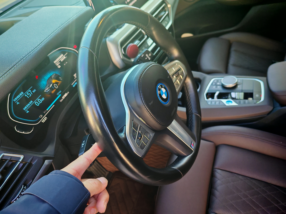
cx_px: 143
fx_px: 215
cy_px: 107
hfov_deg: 67.3
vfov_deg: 53.1
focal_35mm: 26
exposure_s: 1/270
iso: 250
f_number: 1.6
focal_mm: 5.4
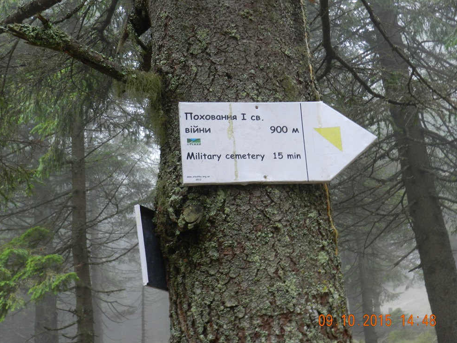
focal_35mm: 48
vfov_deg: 30.3
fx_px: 634
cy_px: 178
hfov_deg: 39.7
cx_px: 226
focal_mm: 8.1
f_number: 4.2
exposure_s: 1/30
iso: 180
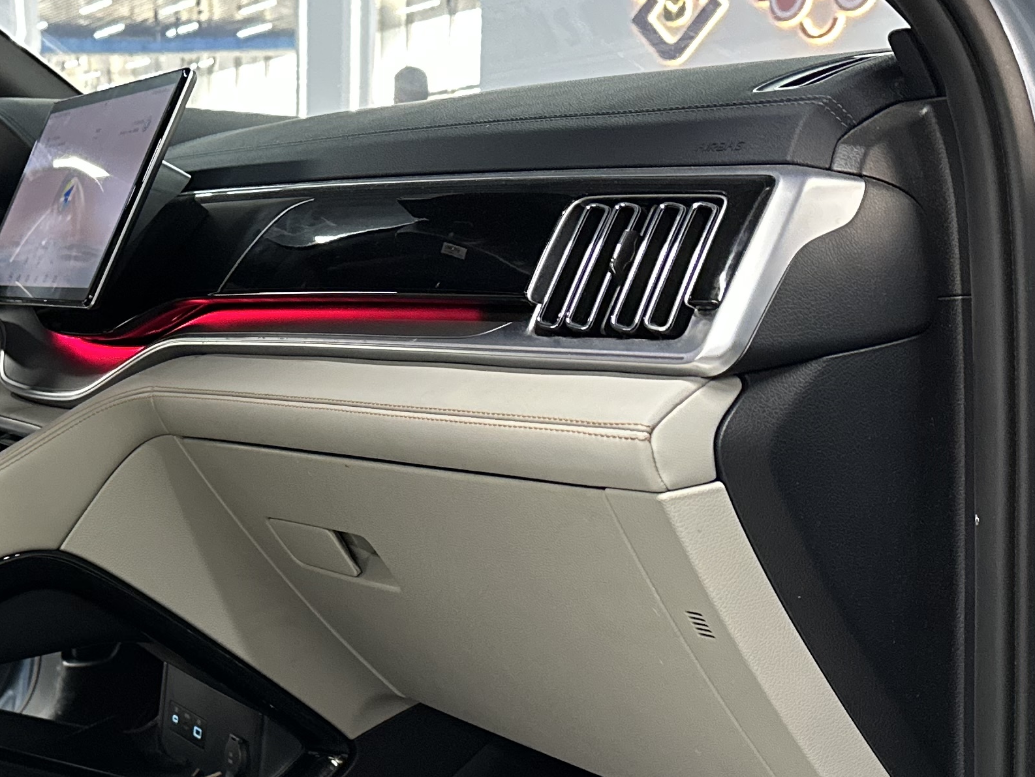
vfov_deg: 23.8
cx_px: 50
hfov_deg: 29.9
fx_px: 1824
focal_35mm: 61
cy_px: 574
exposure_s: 1/60
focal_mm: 6.86
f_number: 1.78
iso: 640
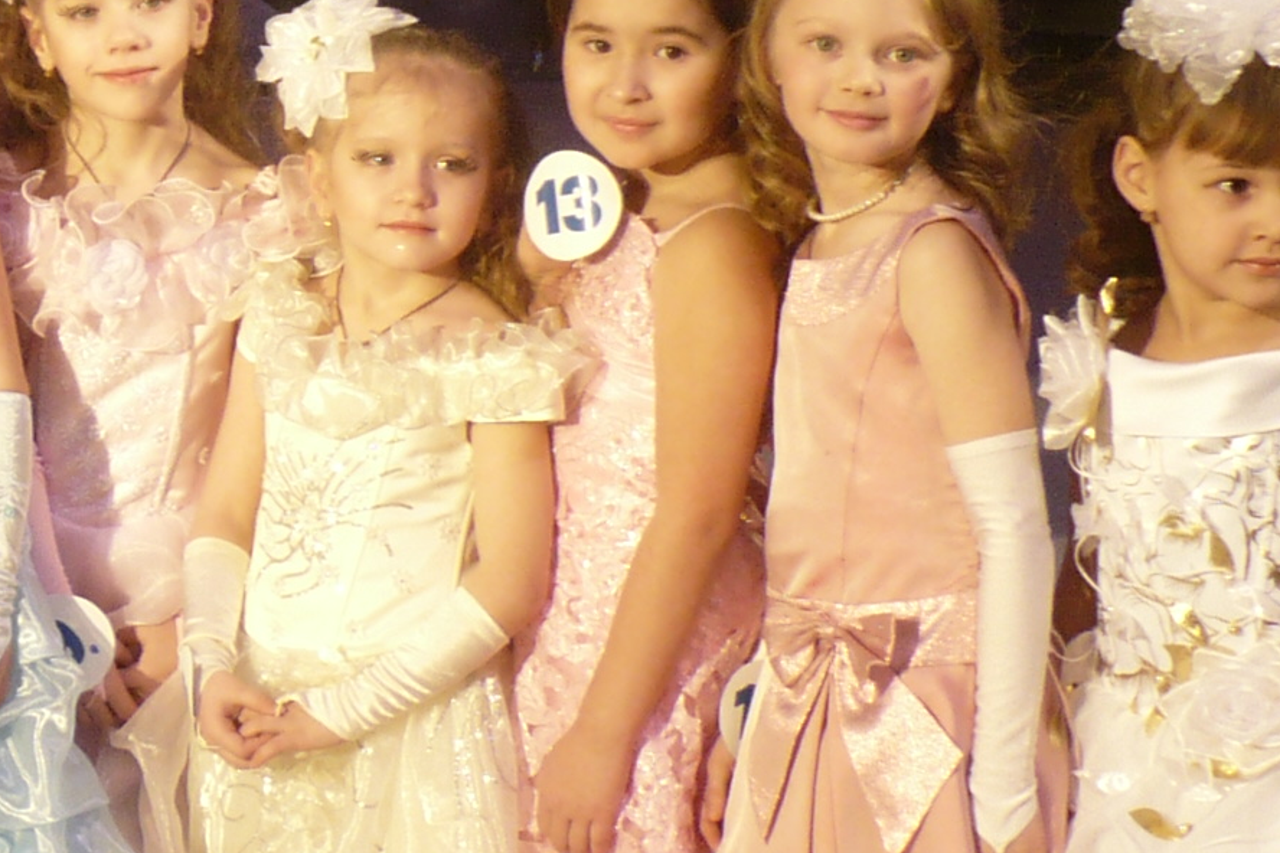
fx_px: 4480
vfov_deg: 10.8
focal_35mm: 126
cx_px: -675
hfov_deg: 15.0
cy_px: -32
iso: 100
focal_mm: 5.8
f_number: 2.8
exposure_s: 1/40
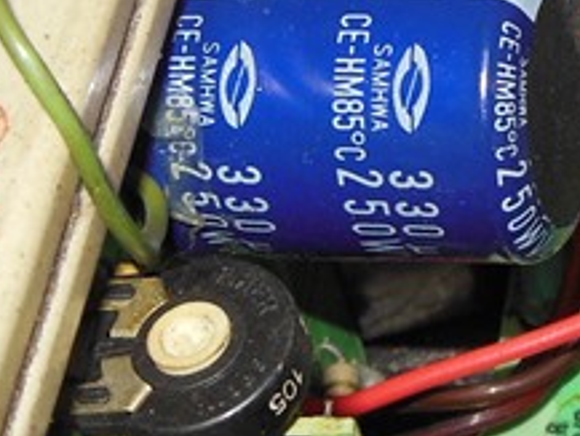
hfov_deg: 28.5
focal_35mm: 68
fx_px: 1140
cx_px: 302
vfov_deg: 21.0
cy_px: 16
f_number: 6.9
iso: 200
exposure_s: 1/30
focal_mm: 6
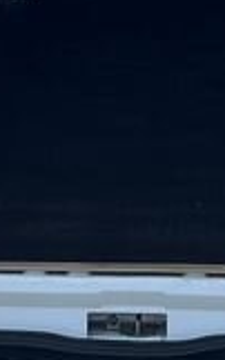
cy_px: -156
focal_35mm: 174
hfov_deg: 7.5
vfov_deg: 11.6
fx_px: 1710
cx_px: 223
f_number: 1.6
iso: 50
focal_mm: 5.1
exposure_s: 1/1802
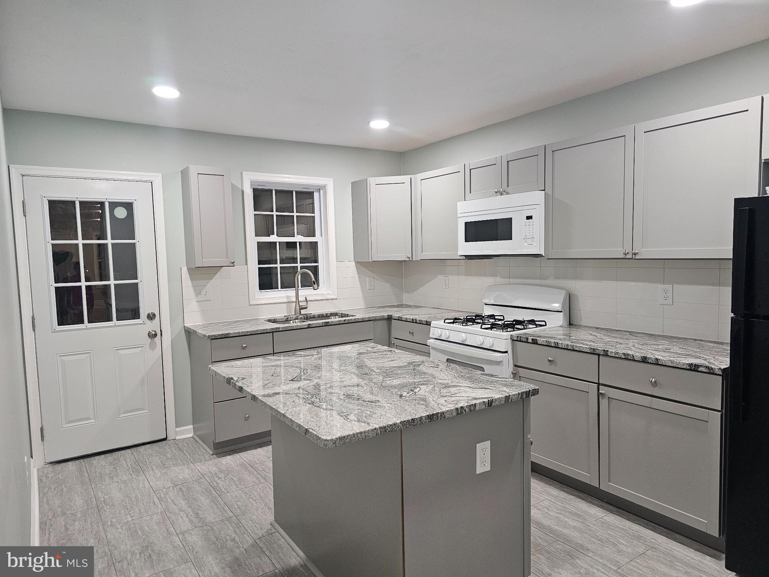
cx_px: 384
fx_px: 511
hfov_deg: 73.9
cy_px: 288
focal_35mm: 23
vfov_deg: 58.9
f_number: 1.7
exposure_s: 1/120
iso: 640
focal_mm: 6.3
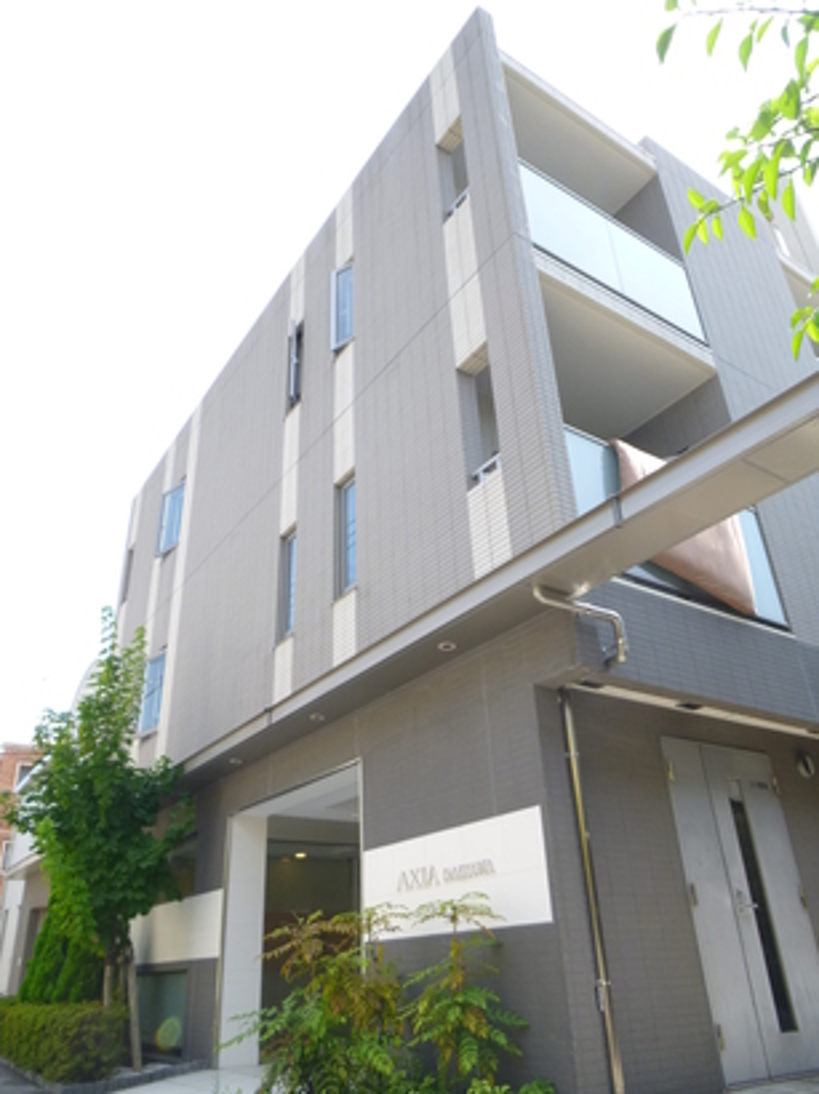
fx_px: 789
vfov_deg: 69.4
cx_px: 410
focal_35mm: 25
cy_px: 547
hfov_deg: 54.8
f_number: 3.9
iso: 100
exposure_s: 1/125
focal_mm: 4.5
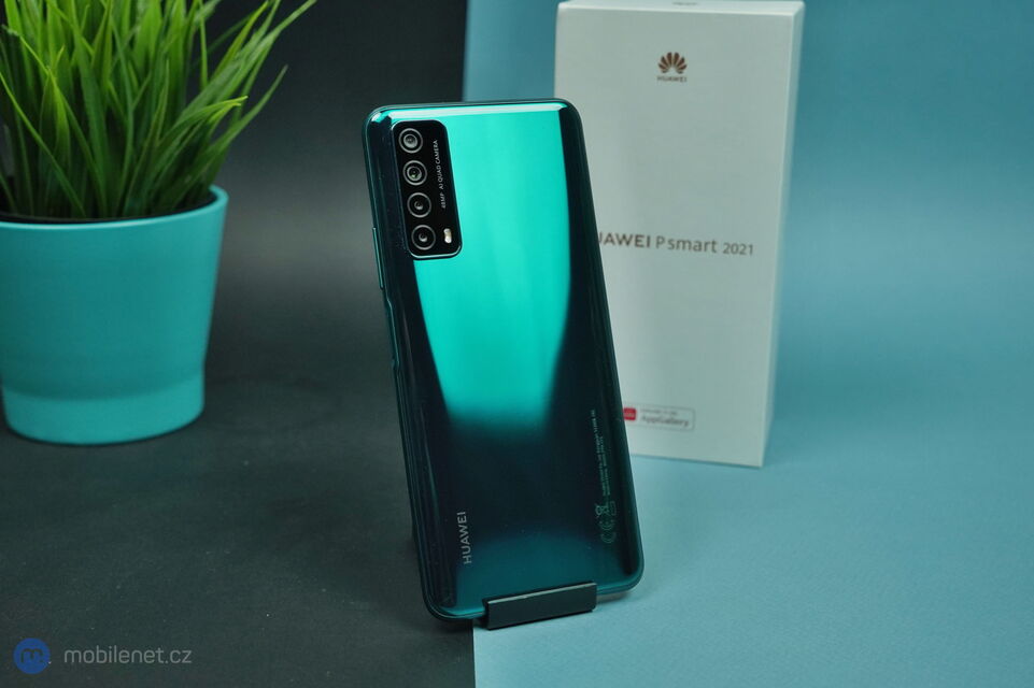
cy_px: 344
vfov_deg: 31.9
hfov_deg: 46.4
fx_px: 1206
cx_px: 517
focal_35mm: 42
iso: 1600
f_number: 5.6
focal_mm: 42
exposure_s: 1/500
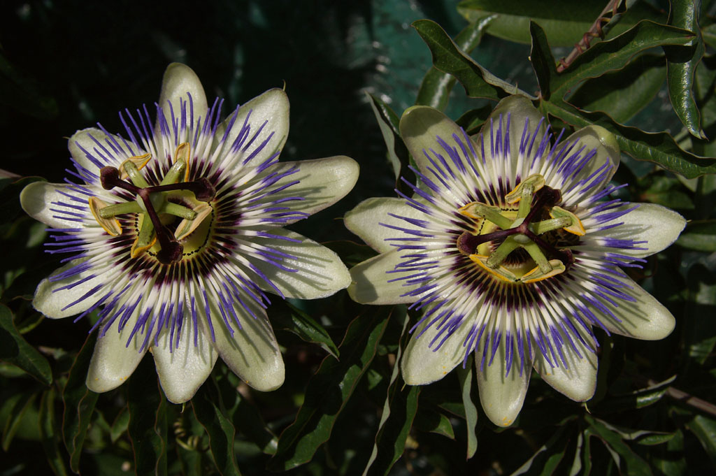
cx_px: 358
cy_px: 238
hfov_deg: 46.4
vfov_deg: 31.8
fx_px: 835
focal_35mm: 42
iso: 200
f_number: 11
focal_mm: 28
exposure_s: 1/640
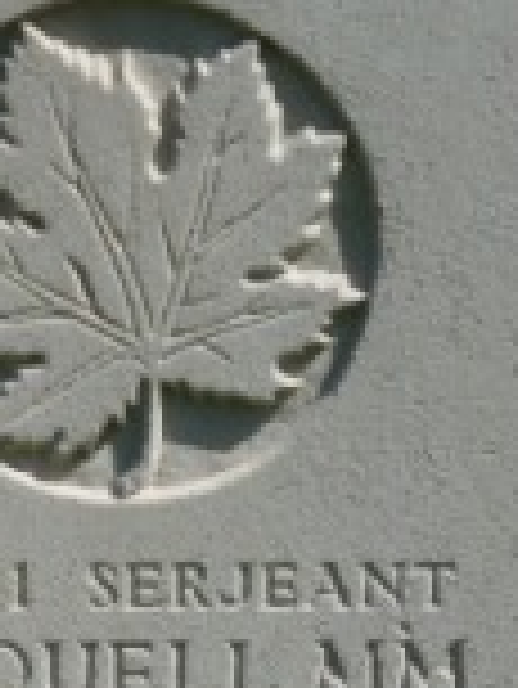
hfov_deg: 5.0
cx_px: 153
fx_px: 5957
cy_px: 755
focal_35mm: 299
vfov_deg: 6.6
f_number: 5.3
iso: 100
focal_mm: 18.2
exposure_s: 1/800
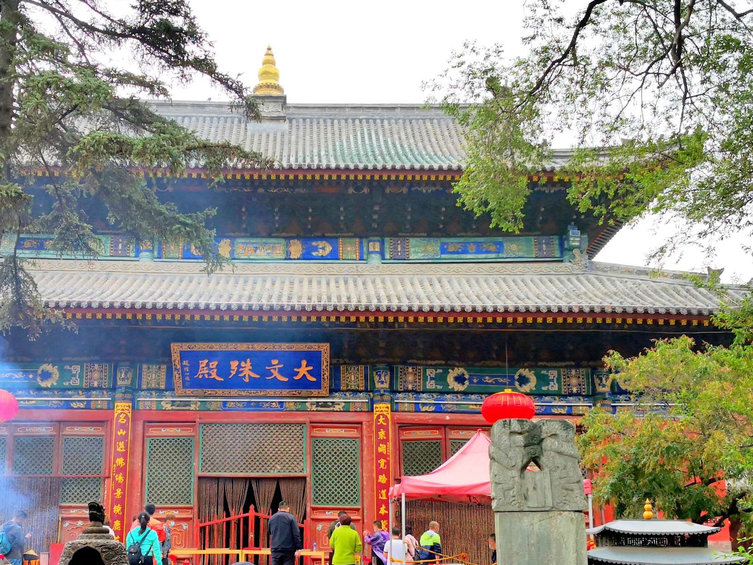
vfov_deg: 32.5
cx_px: 309
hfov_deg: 42.8
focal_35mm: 44
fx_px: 957
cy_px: 388
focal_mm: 3.95
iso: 50
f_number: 1.6
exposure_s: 1/455
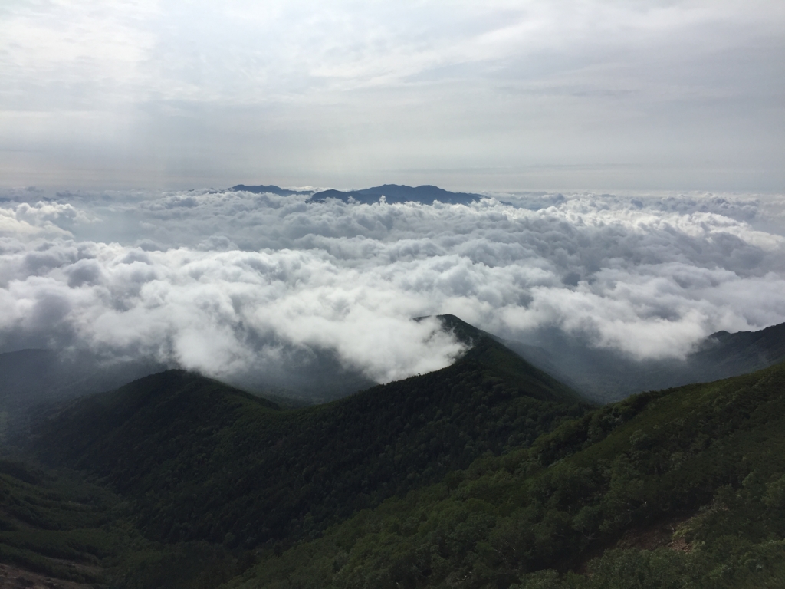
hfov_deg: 61.7
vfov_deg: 48.2
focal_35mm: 29
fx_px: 658
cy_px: 294
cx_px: 392
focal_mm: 4.15
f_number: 2.2
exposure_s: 1/7937
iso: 32
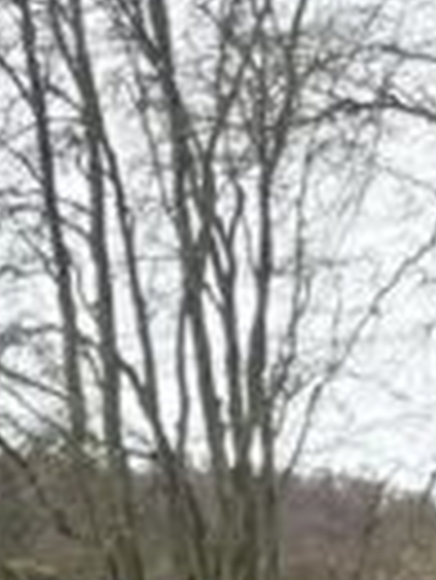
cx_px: 647
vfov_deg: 9.2
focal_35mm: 206
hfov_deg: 7.1
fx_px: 3454
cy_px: 1007
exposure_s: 1/397
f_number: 1.6
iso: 50
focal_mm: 5.96
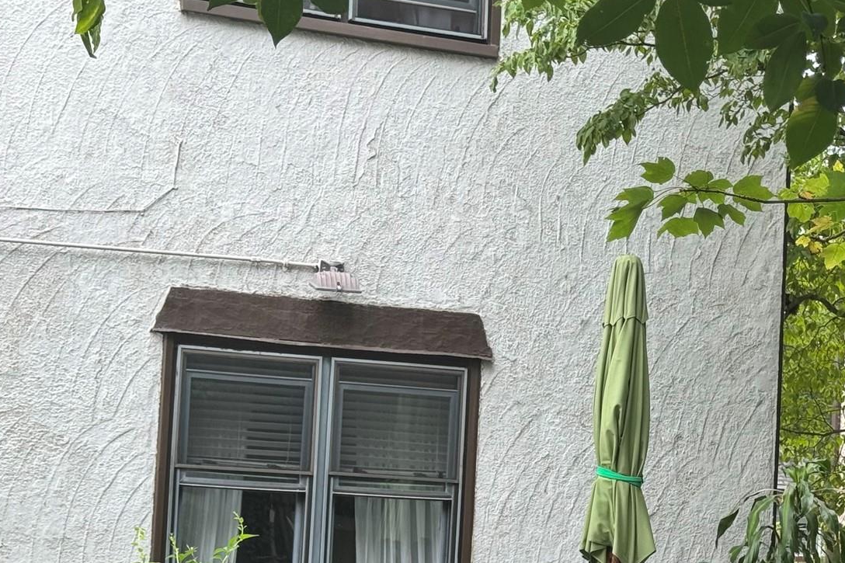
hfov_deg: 21.4
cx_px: 690
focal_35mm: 94
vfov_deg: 14.4
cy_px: 502
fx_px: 2206
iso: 50
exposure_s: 1/220
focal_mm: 6.76
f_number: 1.78
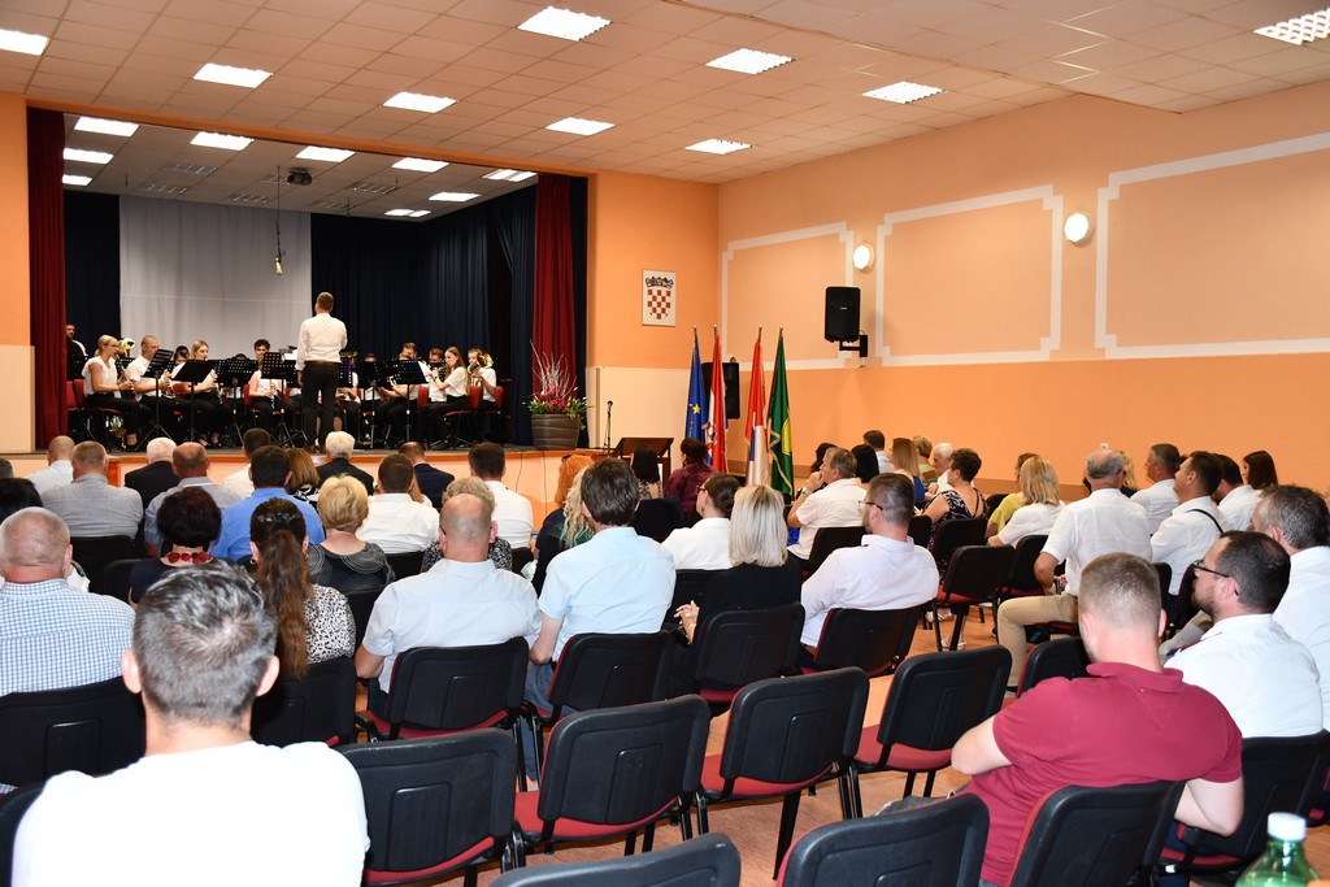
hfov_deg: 57.2
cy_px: 444
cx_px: 665
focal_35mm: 33
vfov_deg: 40.0
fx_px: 1219
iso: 900
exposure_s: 1/60
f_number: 3.5
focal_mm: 22
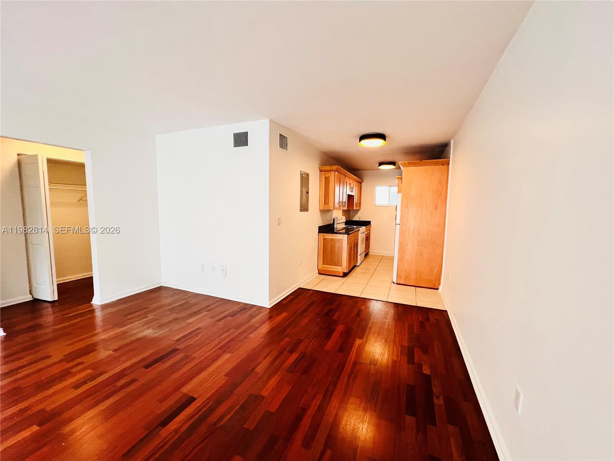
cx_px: 307
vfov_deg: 89.9
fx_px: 231
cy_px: 230
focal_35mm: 13
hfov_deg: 106.2
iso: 250
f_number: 1.8
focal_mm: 1.57
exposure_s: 1/120
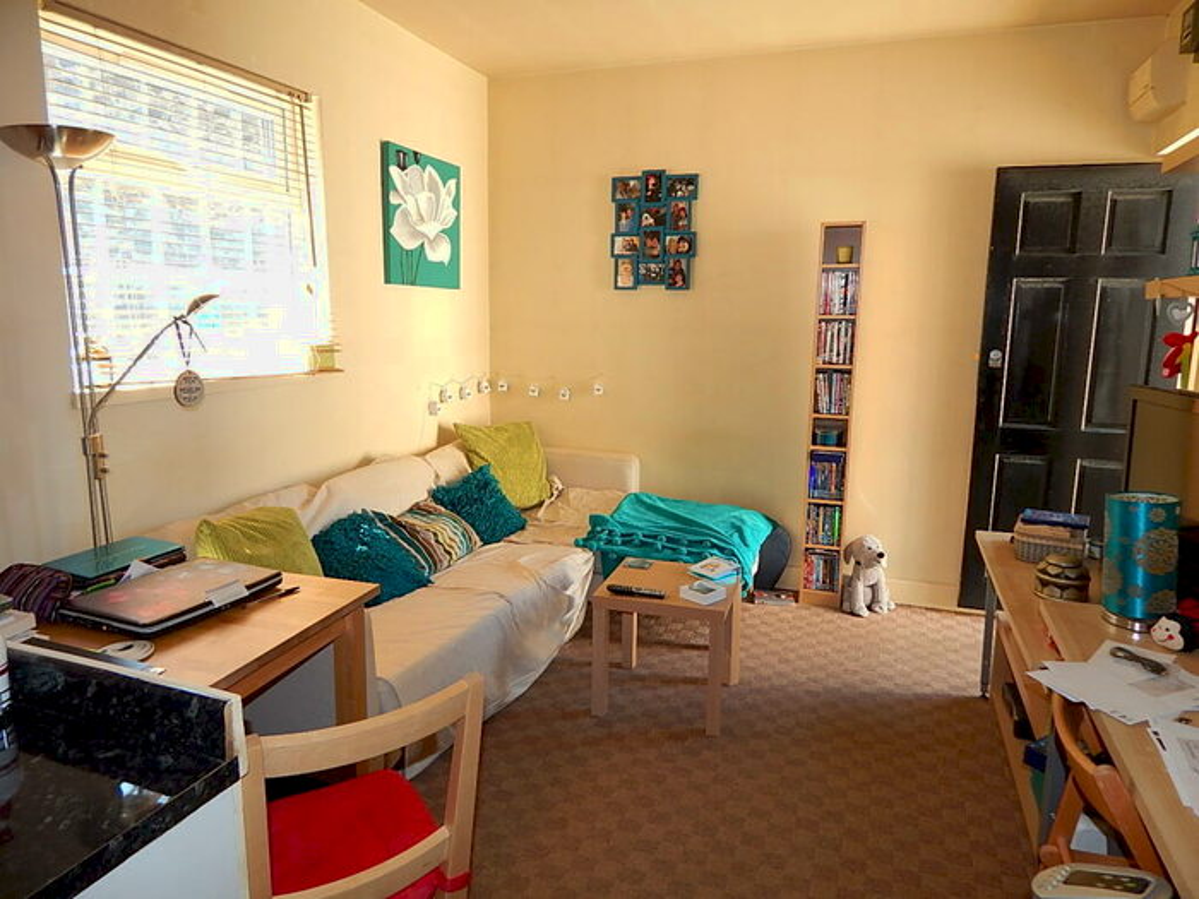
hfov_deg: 73.9
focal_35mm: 23
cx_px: 600
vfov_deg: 58.9
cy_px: 450
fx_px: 797
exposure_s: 1/50
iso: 125
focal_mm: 4
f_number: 3
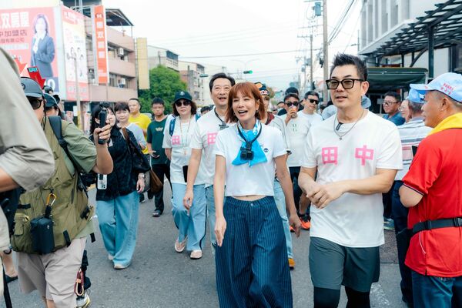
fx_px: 449
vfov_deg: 37.9
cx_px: 231
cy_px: 154
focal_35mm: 35
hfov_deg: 54.4
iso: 320
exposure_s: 1/640
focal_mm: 35
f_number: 5
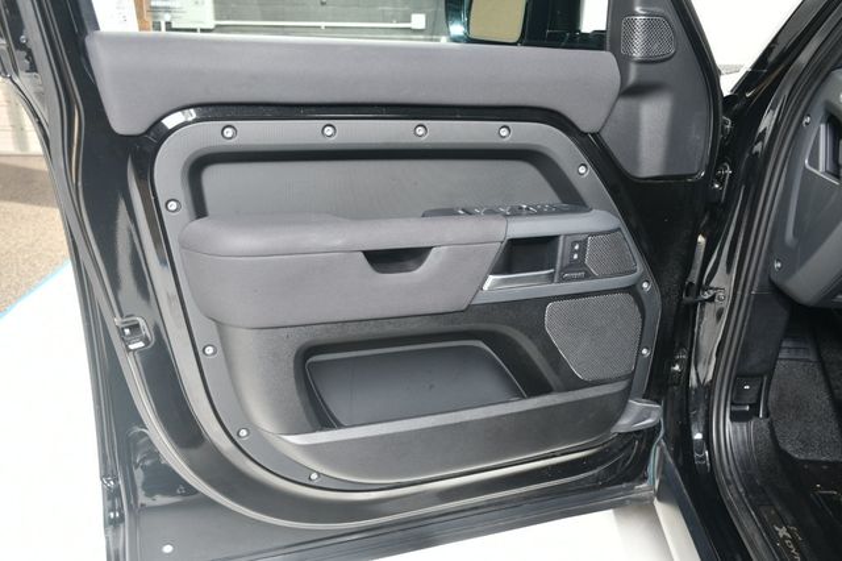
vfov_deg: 43.6
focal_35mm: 30
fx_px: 701
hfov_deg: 62.0
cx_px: 421
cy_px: 280
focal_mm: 20
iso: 100
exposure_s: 1/160
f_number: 4.5
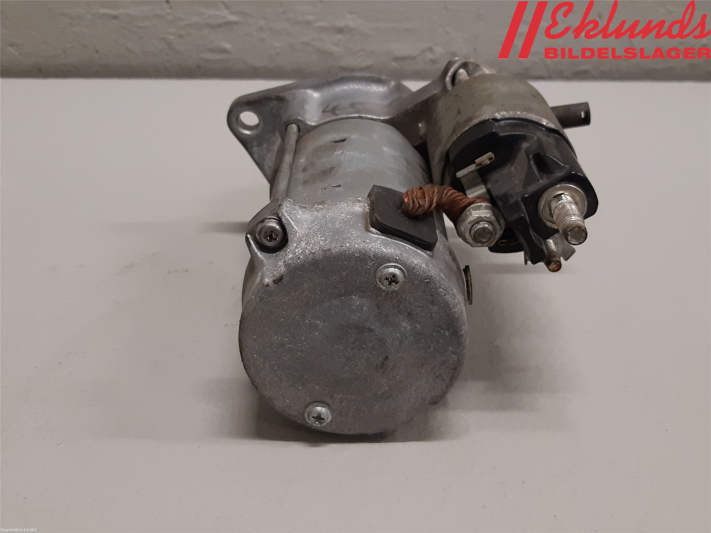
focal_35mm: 26
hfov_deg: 67.3
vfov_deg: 53.1
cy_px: 266
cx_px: 356
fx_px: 534
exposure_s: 1/50
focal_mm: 3.93
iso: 125
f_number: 1.7
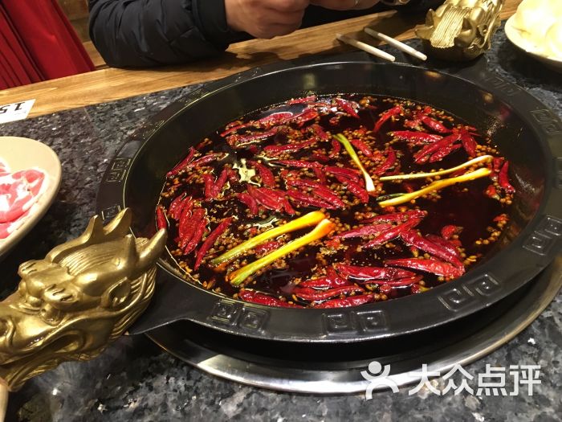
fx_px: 471
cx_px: 281
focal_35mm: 29
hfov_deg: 61.7
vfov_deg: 48.2
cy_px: 211
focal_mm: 4.15
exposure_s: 1/33
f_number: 2.2
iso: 200
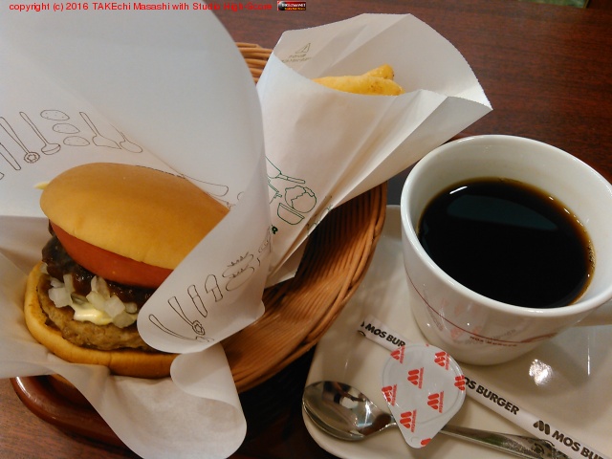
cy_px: 230
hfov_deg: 60.0
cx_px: 306
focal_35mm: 30
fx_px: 530
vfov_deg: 46.8
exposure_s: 1/16.7
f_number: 2.4
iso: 160
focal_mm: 4
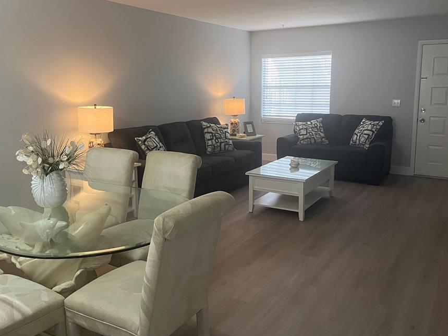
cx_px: 229
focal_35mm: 31
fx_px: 401
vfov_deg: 45.3
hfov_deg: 58.4
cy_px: 142
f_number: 1.6
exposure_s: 1/60
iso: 200
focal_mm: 5.1
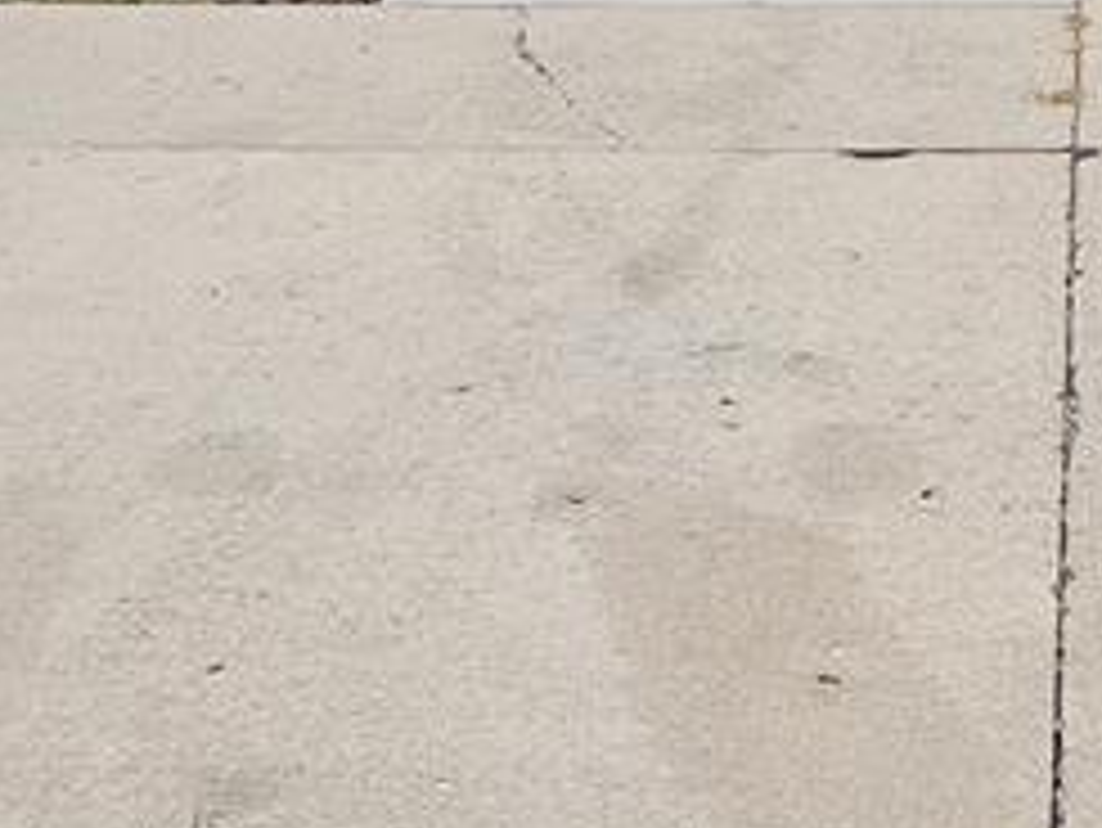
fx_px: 3058
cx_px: 1071
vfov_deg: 14.8
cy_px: -194
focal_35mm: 96
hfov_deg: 19.9
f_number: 1.8
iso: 25
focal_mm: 5.4
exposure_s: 1/2905
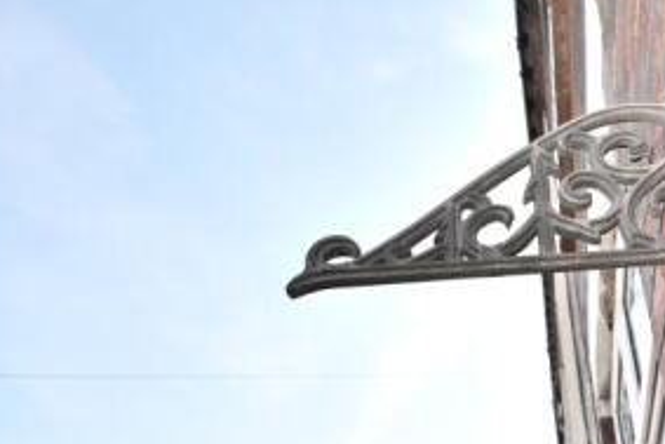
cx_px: 711
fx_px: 684
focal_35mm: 37
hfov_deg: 42.3
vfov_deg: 35.6
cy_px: 302
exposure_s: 1/250
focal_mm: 16
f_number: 5.6
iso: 100
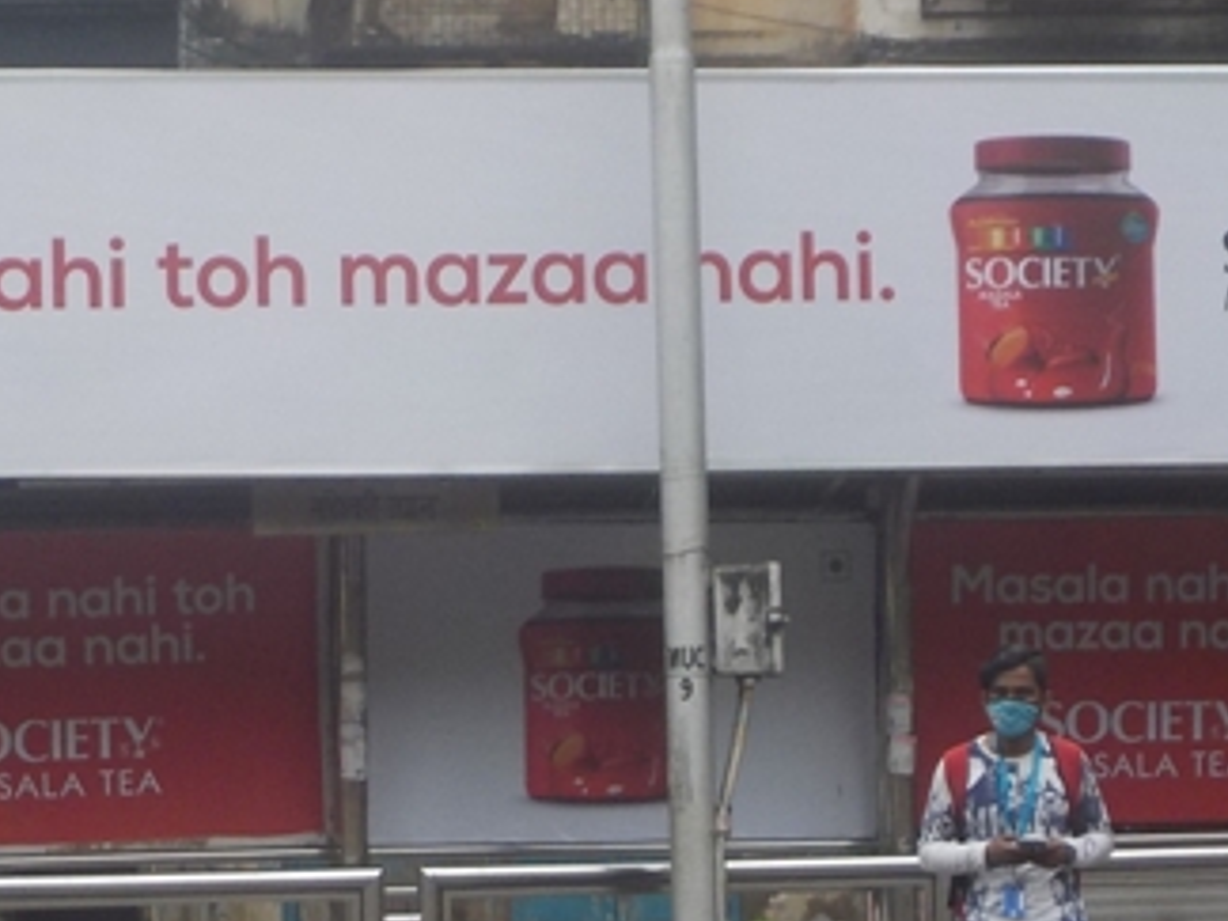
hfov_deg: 13.8
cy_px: 728
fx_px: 5073
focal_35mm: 143
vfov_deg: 10.3
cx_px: 315
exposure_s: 1/60
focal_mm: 7.9
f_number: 4.7
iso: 125
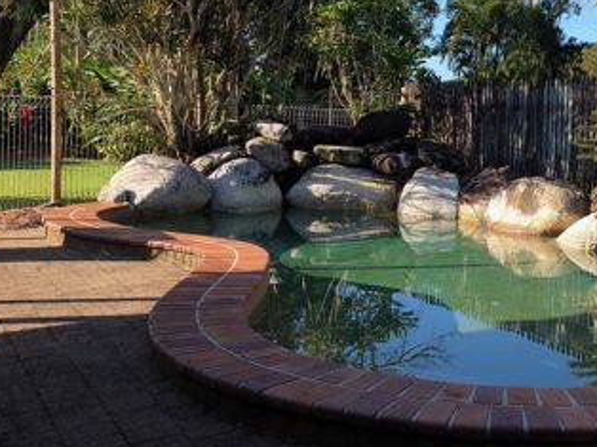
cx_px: 500
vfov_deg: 29.4
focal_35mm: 49
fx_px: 844
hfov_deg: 37.2
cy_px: 141
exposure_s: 1/716
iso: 20
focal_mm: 4
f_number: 1.8
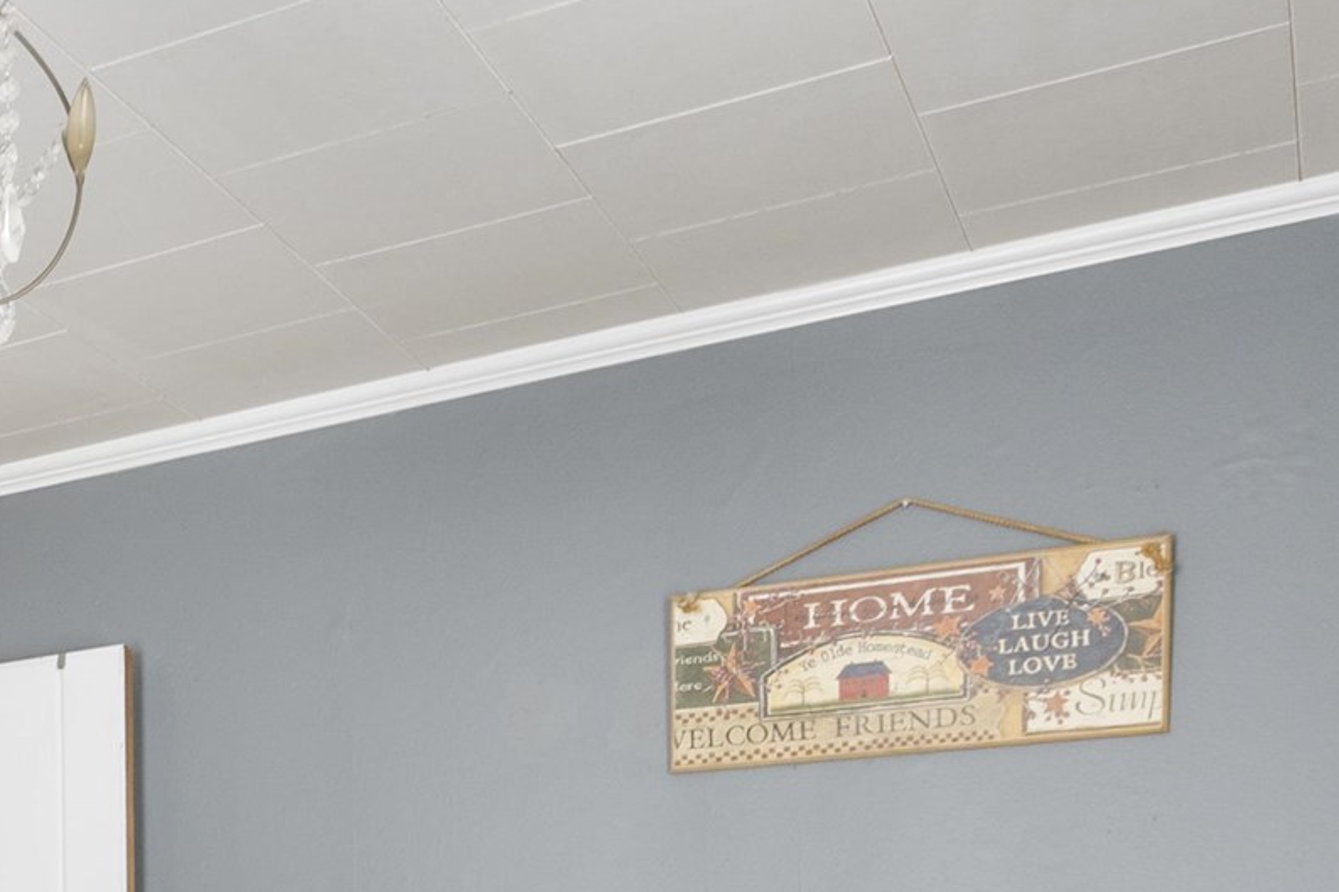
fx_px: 2157
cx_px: -565
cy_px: 1220
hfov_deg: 26.8
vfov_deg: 20.9
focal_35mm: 58
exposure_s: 2.5
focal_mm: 10
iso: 64
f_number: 8
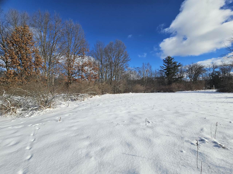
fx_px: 88
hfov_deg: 106.2
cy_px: 87
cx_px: 116
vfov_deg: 89.9
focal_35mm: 13
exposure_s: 1/4847
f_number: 2.2
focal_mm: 2.2
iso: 50
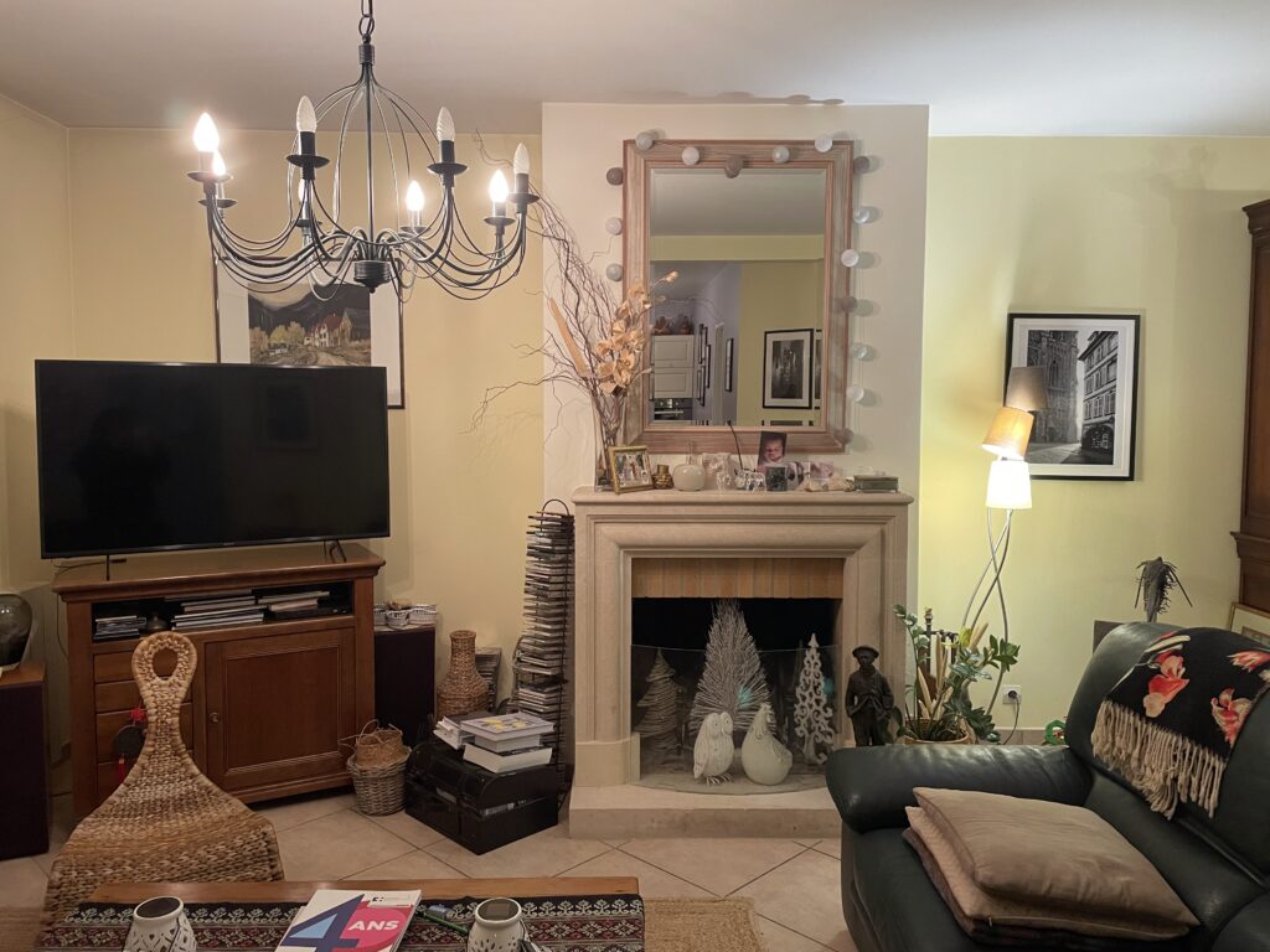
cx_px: 635
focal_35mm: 26
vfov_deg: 53.1
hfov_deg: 67.3
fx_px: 954
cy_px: 476
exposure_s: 1/50
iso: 250
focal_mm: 4.2
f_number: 1.6
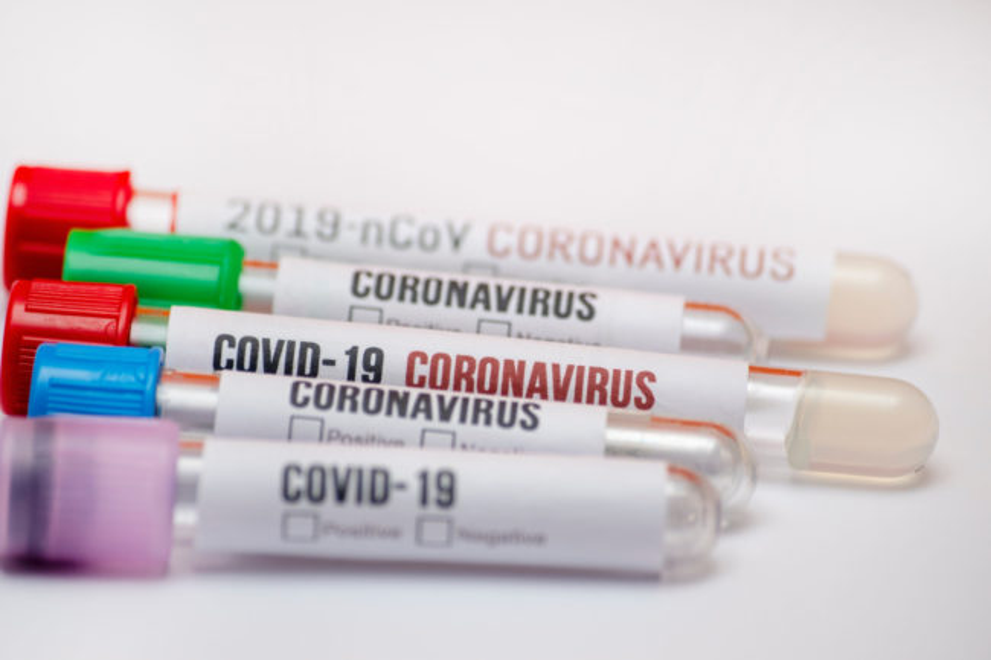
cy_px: 330
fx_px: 8036
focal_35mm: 292
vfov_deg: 4.7
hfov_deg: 7.1
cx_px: 496
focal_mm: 195
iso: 100
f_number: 4.8
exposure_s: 1/80
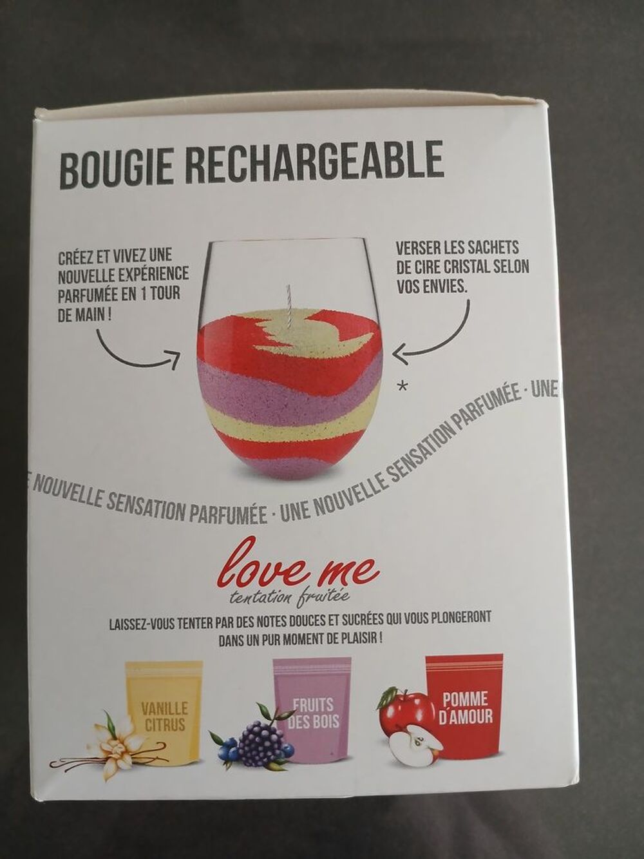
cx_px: 322
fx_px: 645
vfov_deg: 67.3
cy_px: 430
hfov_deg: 53.1
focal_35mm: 26
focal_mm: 3.98
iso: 320
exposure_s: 1/50
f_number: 1.8
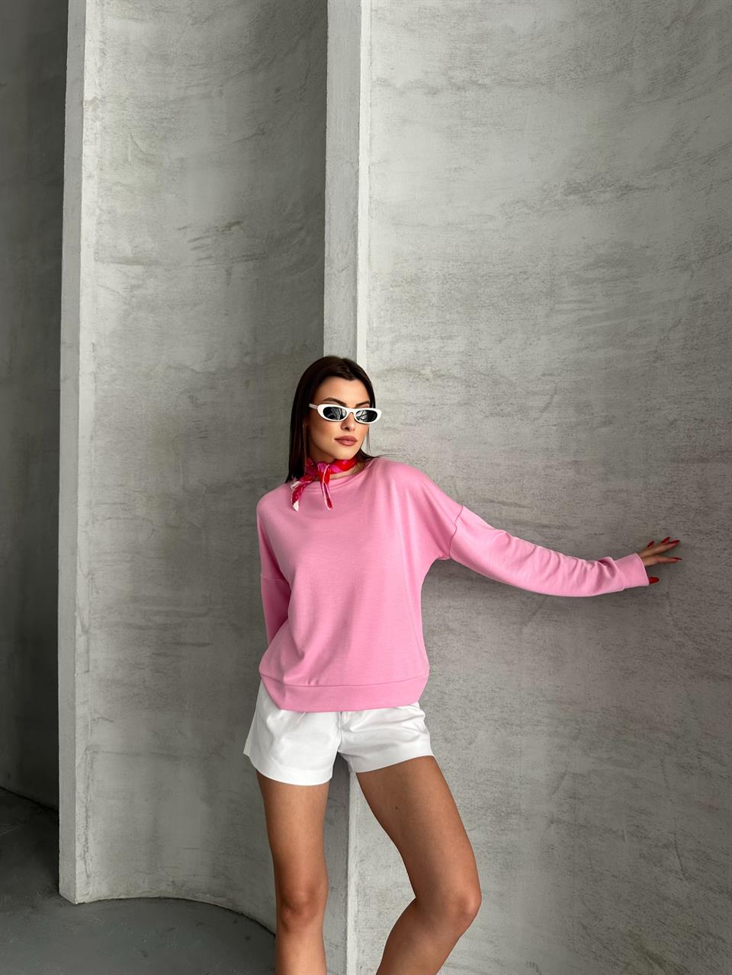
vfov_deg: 71.6
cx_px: 366
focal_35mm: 24
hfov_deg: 56.8
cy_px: 488
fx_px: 677
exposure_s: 1/121
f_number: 1.78
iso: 80
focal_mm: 6.86
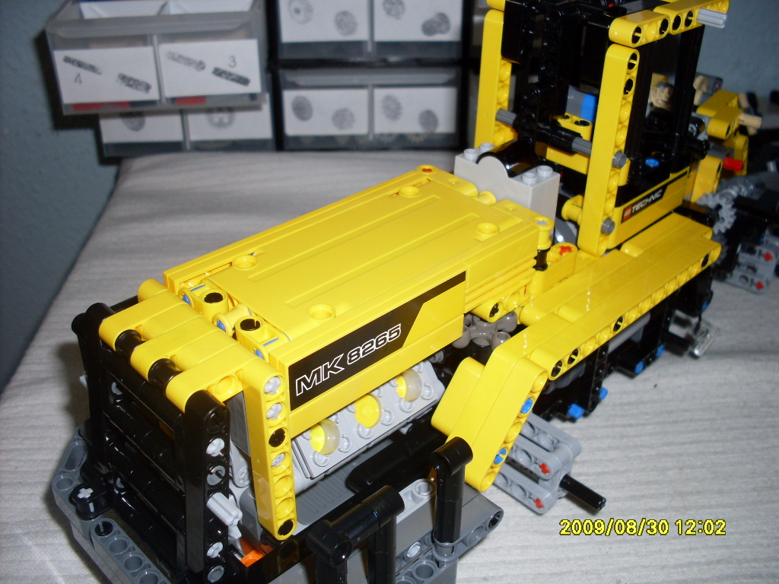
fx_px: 855
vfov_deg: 37.7
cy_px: 292
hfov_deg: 49.0
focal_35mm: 38
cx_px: 390
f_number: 2.8
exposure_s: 1/45
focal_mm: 6.3
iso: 100
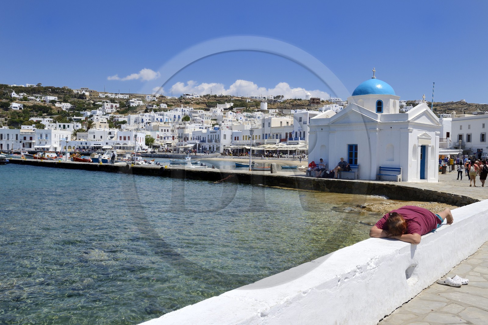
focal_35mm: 32
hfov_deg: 58.8
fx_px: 433
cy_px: 162
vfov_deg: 41.0
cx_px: 244
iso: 200
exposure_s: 1/400
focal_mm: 32
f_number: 13
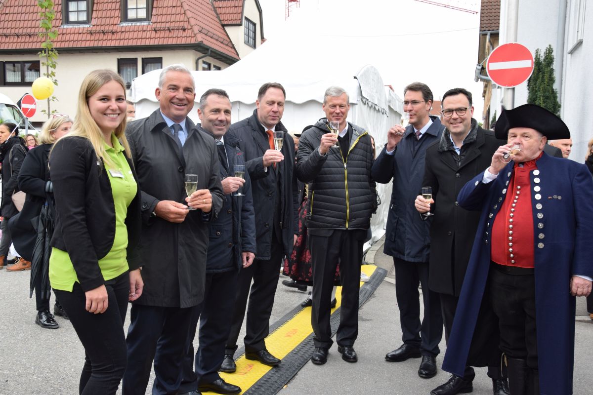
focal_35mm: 38
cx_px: 296
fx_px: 618
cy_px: 198
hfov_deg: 51.3
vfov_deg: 35.5
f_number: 8
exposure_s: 1/250
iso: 400
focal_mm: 25
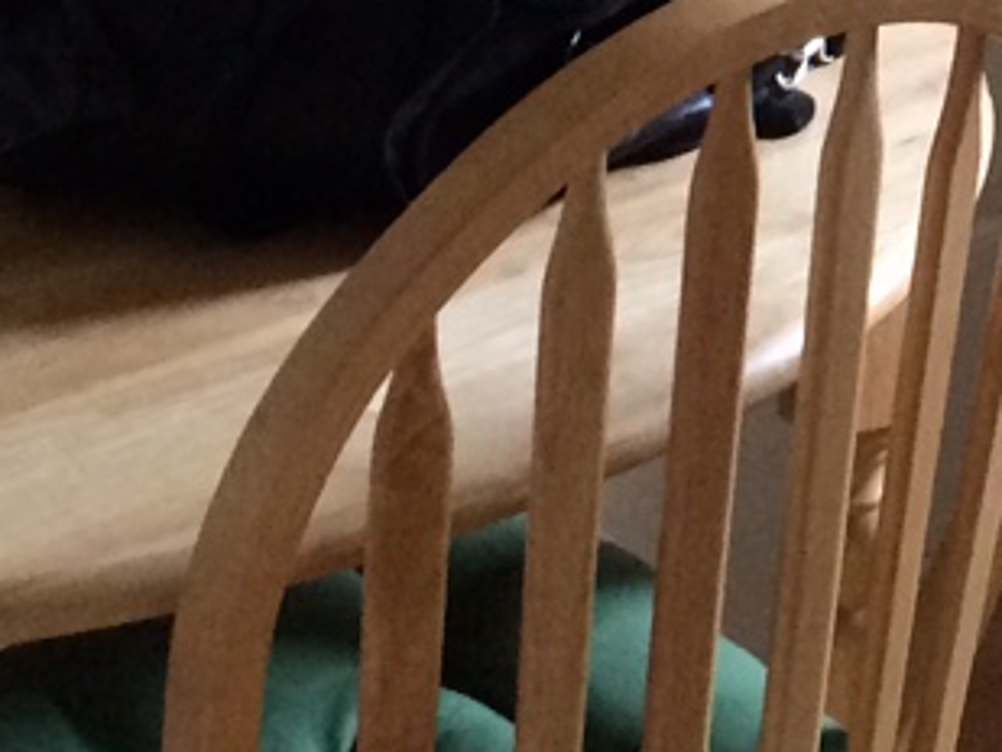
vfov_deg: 9.3
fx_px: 4430
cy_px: -499
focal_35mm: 153
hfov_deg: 12.4
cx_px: 1437
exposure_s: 1/33
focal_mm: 4.15
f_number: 2.2
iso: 250
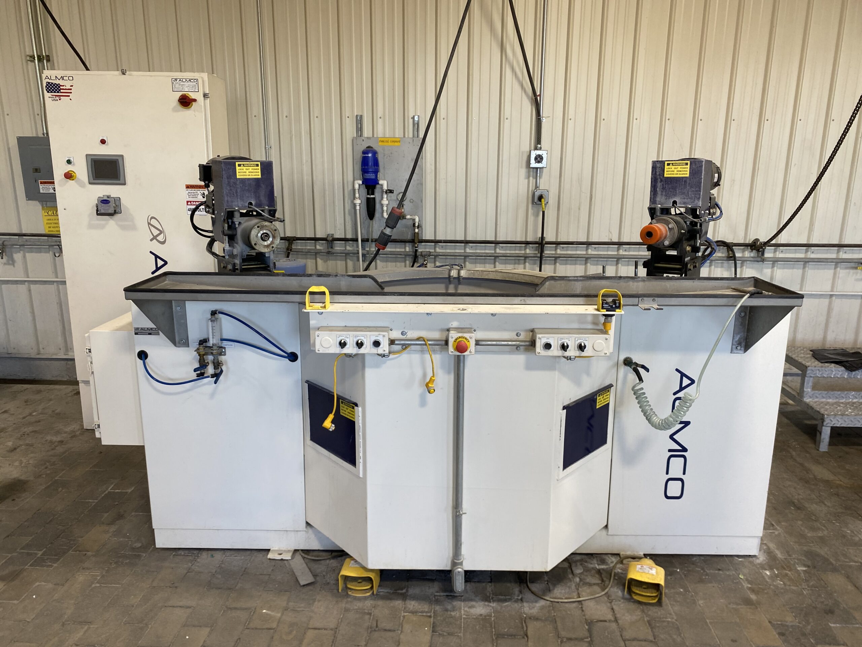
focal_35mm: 26
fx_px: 647
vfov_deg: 53.1
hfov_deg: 67.3
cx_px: 431
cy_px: 324
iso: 80
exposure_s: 1/121
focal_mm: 4.25
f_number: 1.8
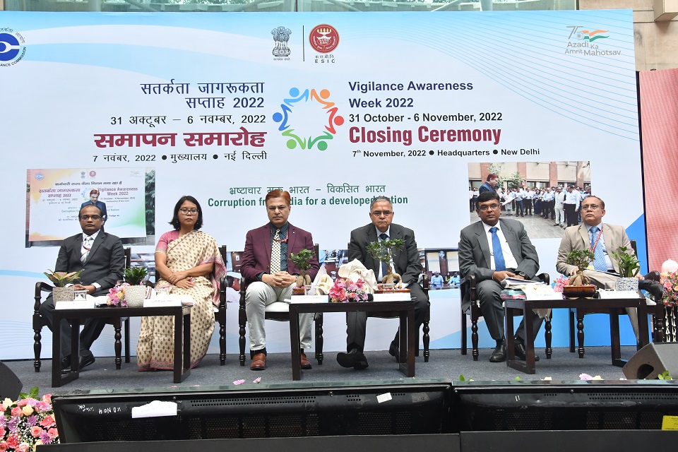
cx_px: 339
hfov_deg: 49.6
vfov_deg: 34.2
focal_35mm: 39
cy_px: 226
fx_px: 734
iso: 1000
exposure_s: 1/125
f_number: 8
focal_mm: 26
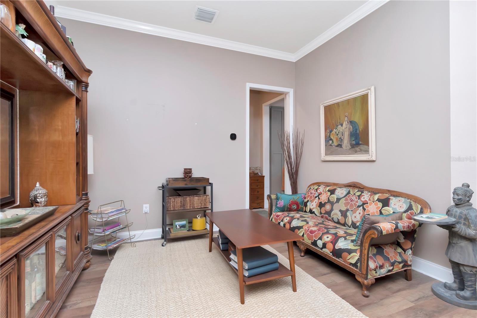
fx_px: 219
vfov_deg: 72.0
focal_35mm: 16
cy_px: 159
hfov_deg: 95.0
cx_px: 238
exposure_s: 1/50
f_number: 8
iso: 500
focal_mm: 11
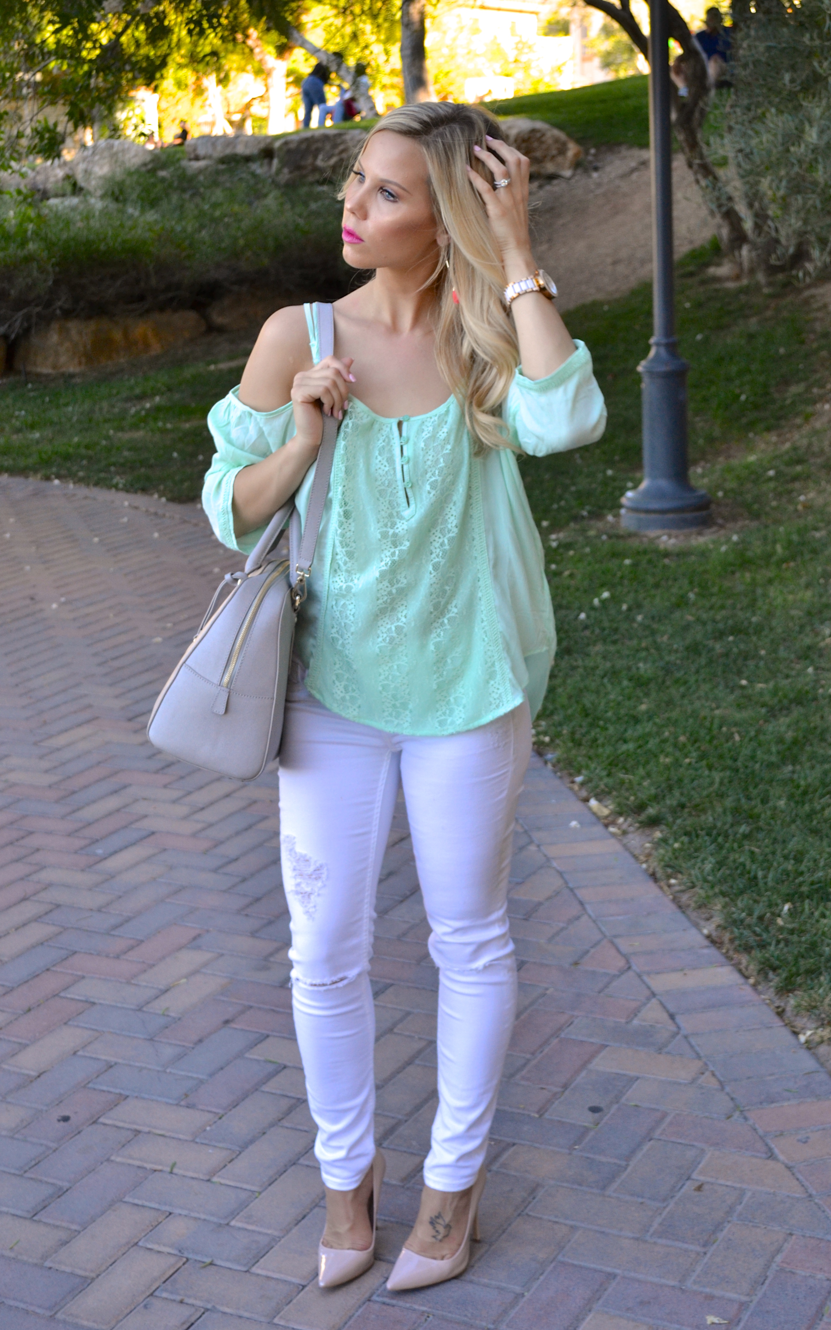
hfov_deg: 24.4
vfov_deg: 38.2
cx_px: 447
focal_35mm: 53
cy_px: 653
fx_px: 1921
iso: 400
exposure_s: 1/200
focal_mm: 34
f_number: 5.6
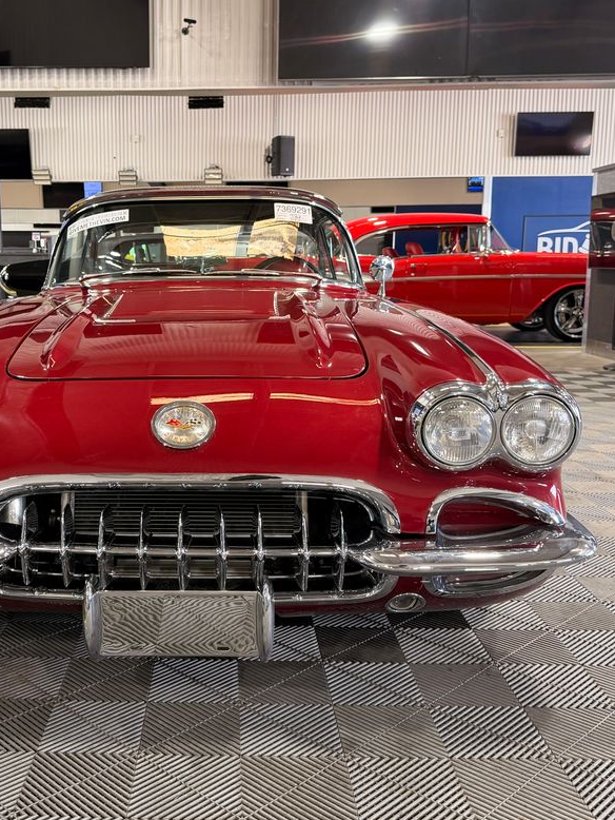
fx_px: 876
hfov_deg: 38.1
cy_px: 387
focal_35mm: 37
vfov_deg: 50.1
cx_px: 183
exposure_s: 1/121
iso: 160
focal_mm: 6.76
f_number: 1.78
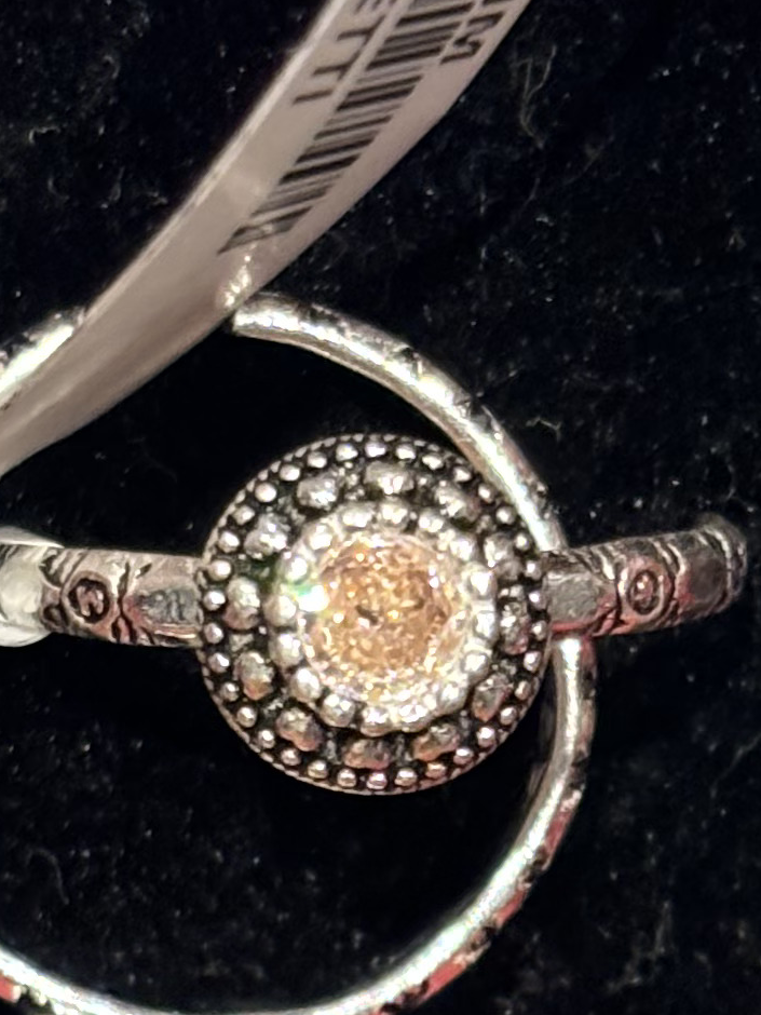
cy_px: 696
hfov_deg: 6.7
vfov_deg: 8.9
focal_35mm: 223
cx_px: 479
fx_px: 6537
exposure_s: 1/33
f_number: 1.6
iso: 250
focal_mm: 5.96
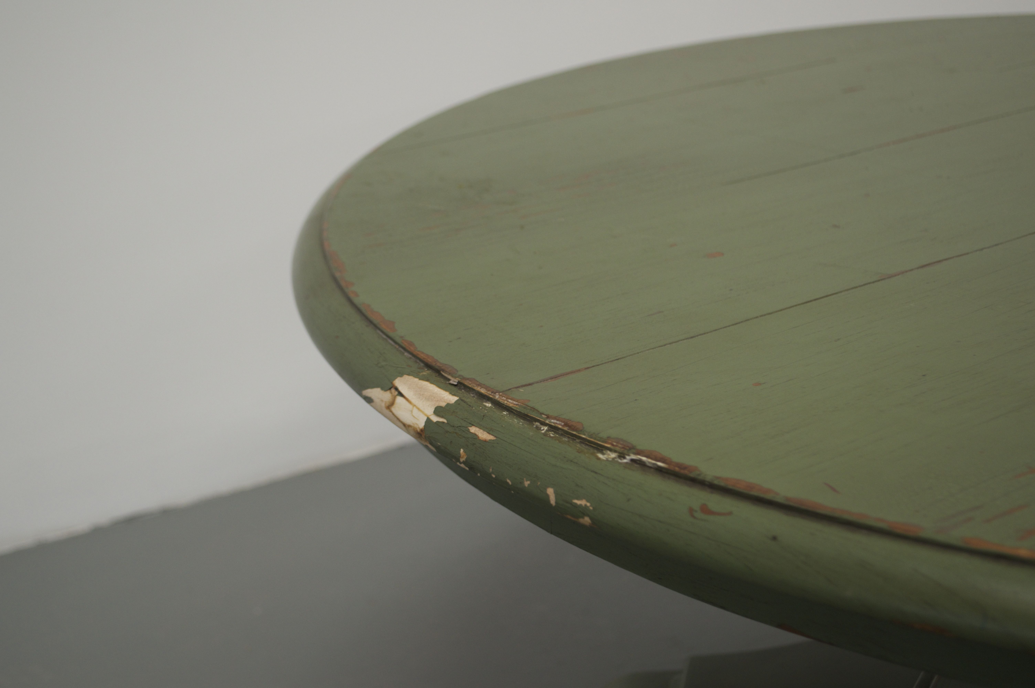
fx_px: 1723
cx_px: 518
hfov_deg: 33.4
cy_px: 344
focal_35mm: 60
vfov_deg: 22.6
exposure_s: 1/25
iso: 400
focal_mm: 40
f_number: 5.3
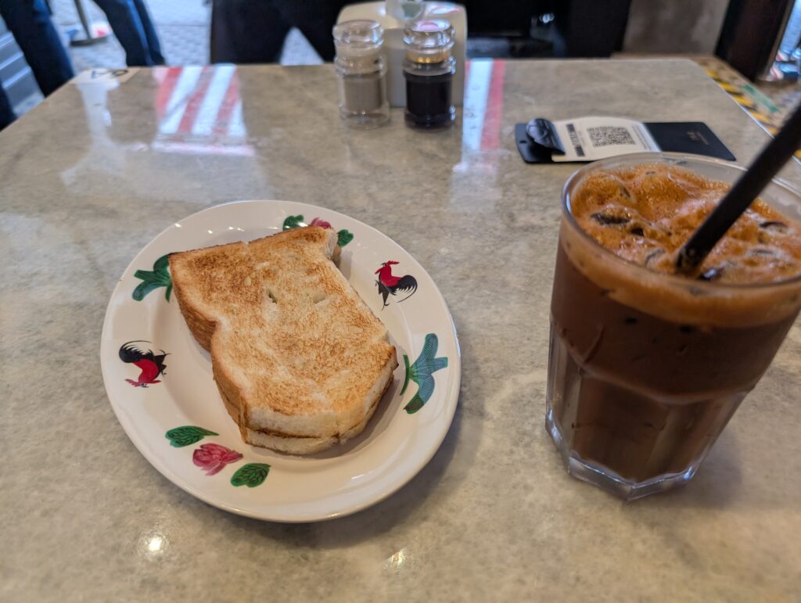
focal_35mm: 24
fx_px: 556
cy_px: 302
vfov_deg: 56.9
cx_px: 400
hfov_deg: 71.5
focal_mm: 6.9
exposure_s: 1/78.8
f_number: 1.68
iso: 91
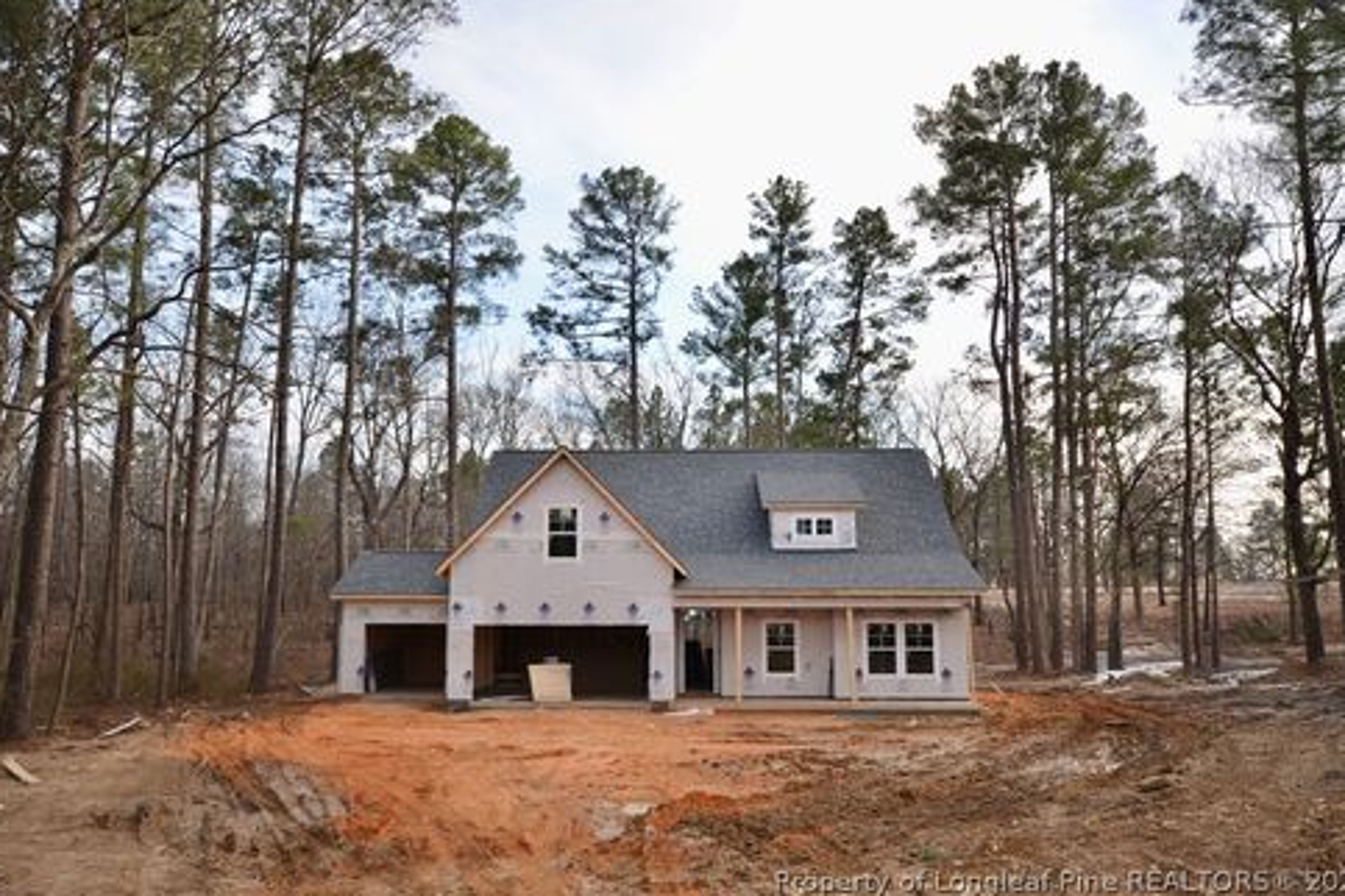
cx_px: 682
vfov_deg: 42.3
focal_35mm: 31
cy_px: 441
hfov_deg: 60.3
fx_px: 1158
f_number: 5.6
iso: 200
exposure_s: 1/250
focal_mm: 20
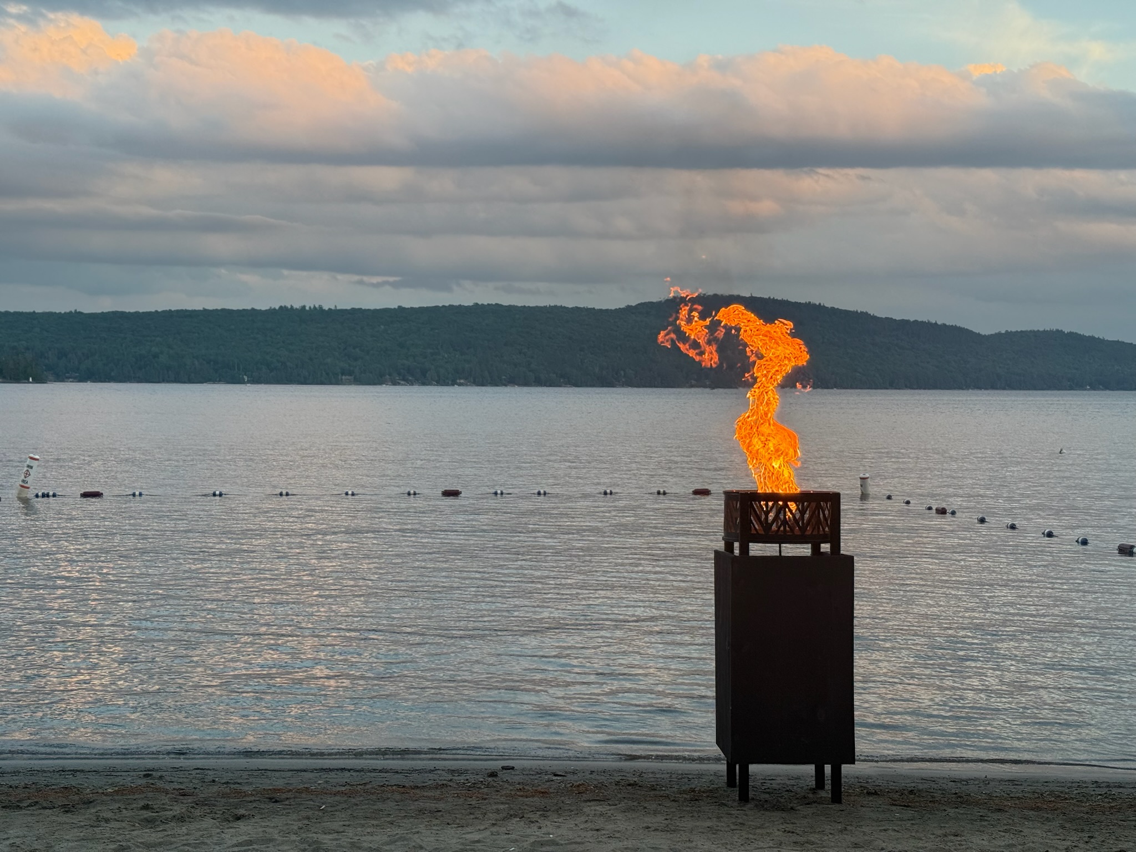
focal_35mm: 48
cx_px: 568
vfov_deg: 30.3
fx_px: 1575
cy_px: 426
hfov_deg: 39.7
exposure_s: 1/561
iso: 80
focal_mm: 6.76
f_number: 1.78
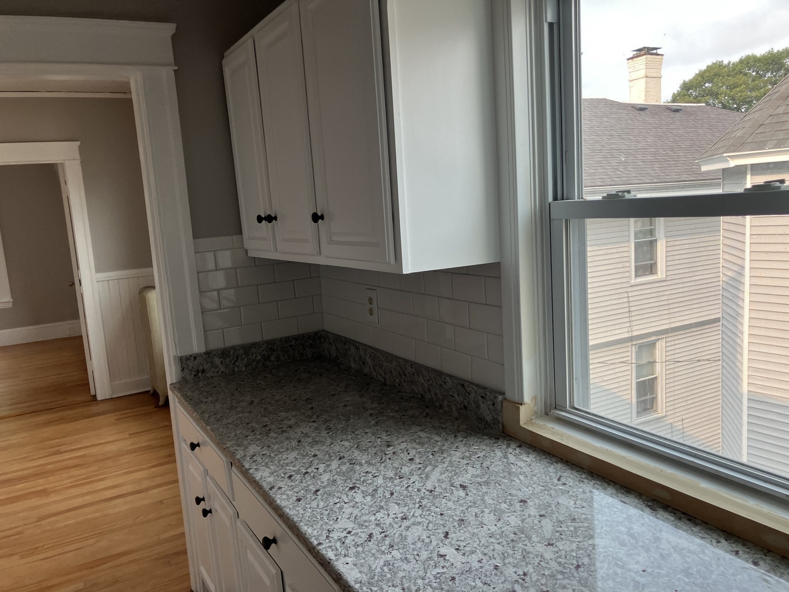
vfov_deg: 49.7
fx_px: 638
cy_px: 296
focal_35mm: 28
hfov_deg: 63.4
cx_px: 394
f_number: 1.8
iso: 32
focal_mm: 3.99
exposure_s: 1/121
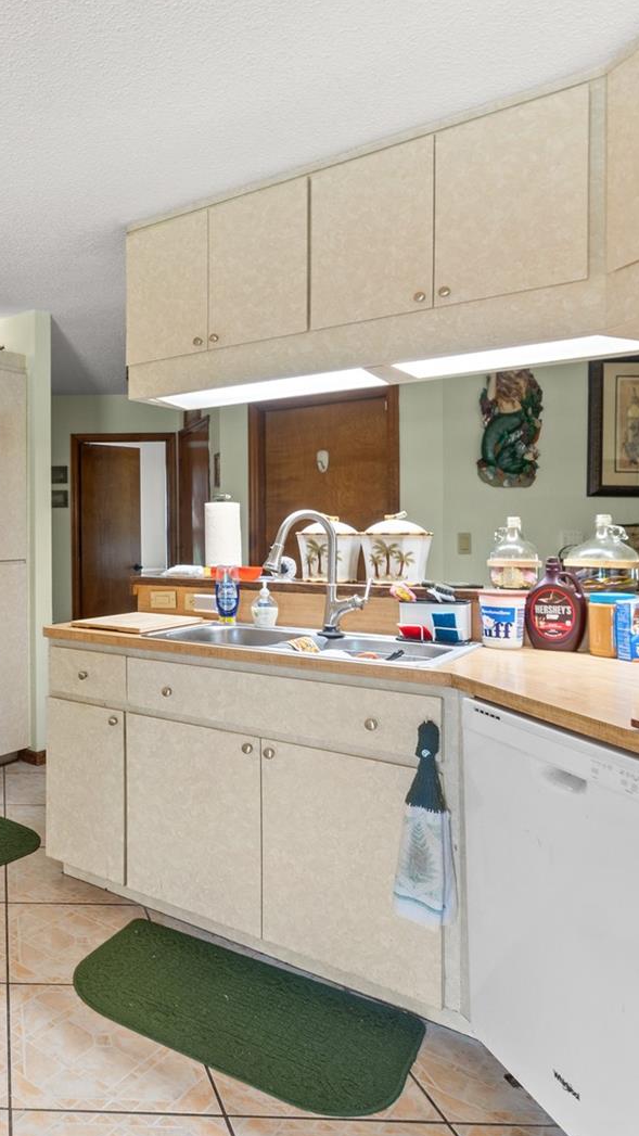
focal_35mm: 24
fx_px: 723
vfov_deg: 76.3
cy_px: 566
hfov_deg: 39.6
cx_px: -52
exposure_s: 1/2.5
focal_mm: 10
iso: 400
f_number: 7.1
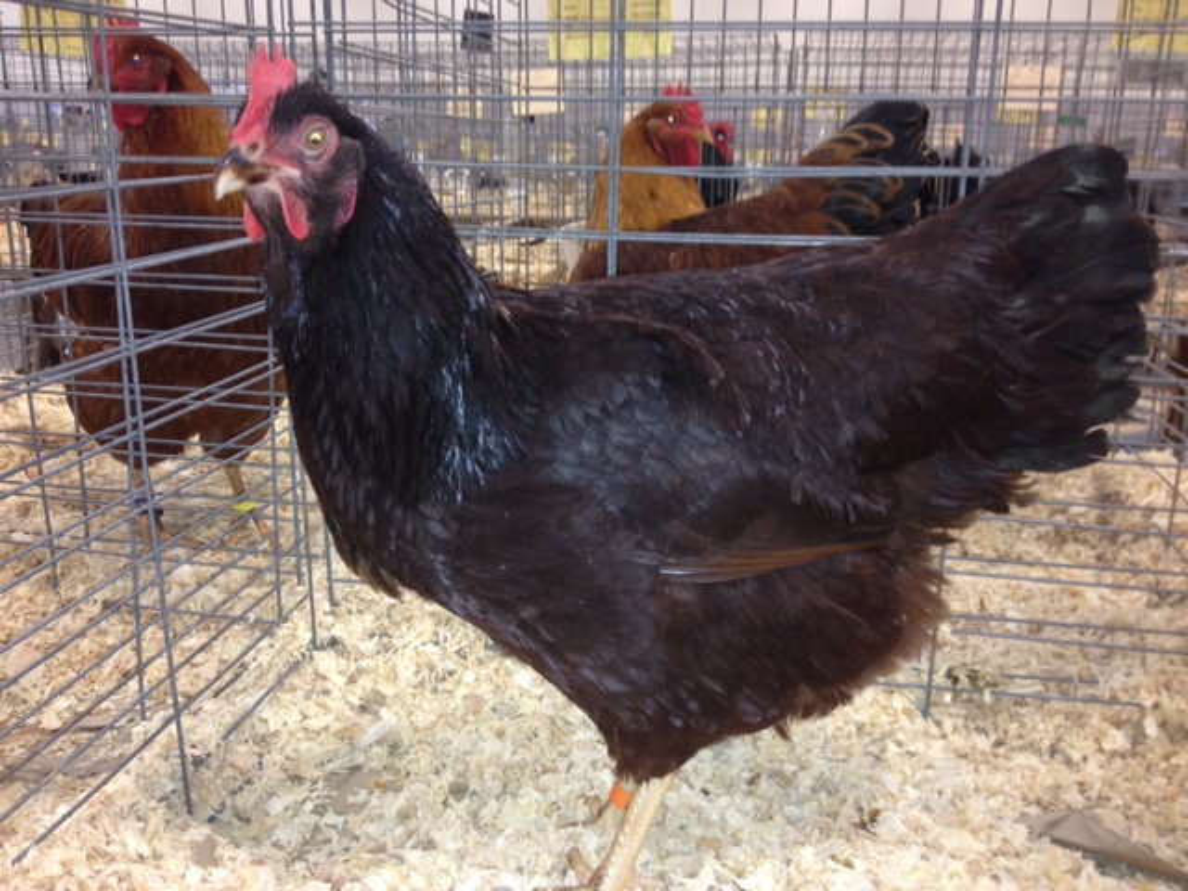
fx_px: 1201
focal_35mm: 35
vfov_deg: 40.7
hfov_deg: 52.6
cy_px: 446
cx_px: 594
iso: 160
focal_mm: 4.28
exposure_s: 1/20
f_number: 2.4
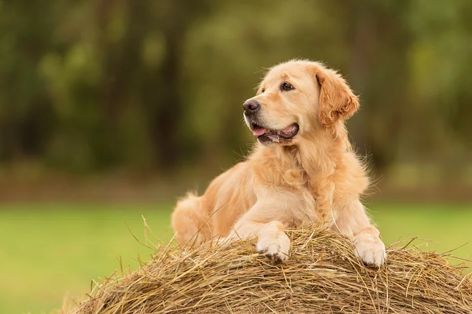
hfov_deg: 10.3
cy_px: 157
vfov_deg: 6.9
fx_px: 2621
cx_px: 236
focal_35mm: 200
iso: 400
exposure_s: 1/200
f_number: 3.5
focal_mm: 200
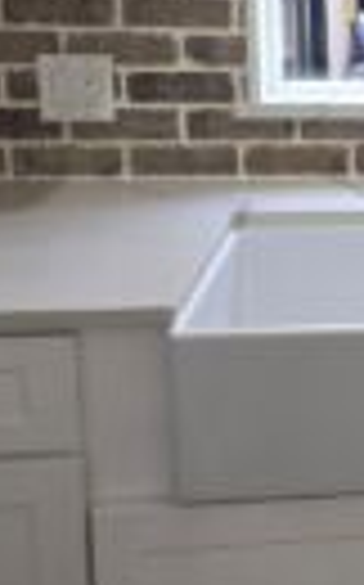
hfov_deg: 14.7
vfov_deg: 26.7
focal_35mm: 75
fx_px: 1193
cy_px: 68
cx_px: 697
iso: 40
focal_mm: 6.3
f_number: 1.7
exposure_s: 1/60
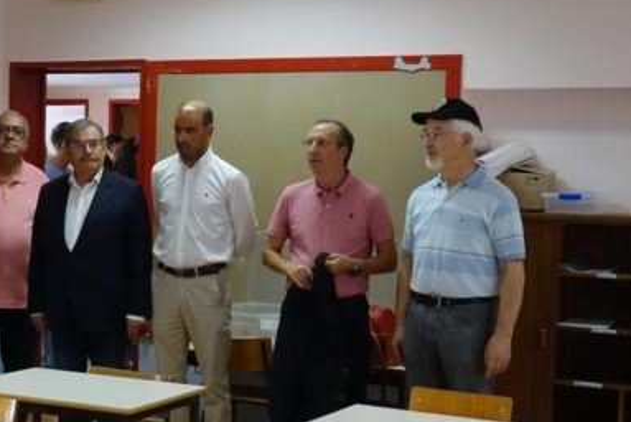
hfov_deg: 25.7
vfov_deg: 17.7
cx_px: 102
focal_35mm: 77
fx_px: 1351
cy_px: 292
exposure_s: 1/200
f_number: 3.2
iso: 2000
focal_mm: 15.13
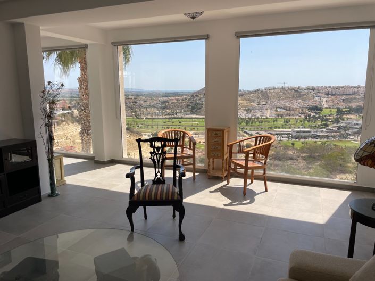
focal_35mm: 26
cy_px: 140
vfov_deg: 53.0
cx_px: 188
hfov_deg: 67.3
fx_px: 282
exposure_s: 1/1642
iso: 32
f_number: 1.6
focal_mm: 4.2
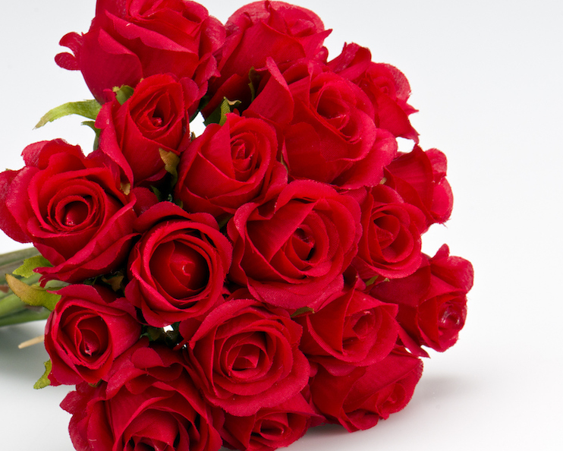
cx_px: 291
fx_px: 3394
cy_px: 229
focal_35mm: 204
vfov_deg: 7.6
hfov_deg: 9.5
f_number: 18
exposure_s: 1/200
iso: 200
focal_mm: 105
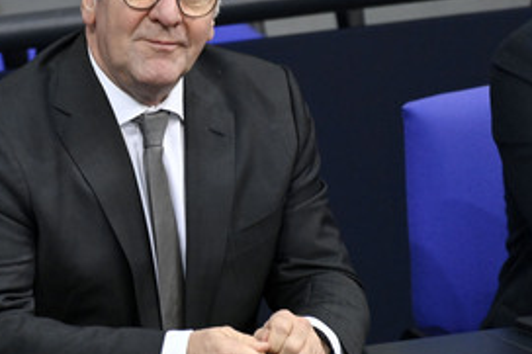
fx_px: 12228
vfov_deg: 1.7
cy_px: 129
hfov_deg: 2.5
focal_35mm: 828
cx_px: 130
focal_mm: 500
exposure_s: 1/320
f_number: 5.6
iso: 10000
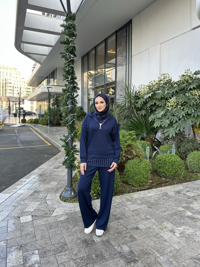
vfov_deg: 71.6
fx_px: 185
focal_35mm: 24
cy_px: 134
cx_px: 100
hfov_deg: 56.8
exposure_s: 1/175
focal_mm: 6.86
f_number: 1.78
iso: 80
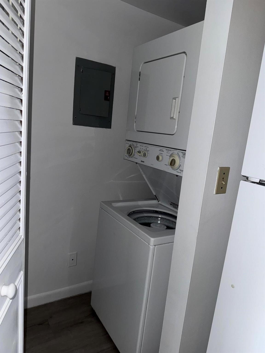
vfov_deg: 71.6
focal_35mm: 24
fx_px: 245
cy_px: 176
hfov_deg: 56.8
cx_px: 132
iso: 100
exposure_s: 1/33
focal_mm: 6.76
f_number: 1.78
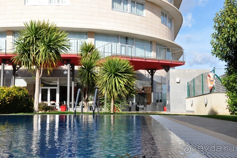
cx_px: 118
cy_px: 79
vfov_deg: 28.0
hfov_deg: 41.2
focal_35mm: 48
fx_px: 316
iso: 200
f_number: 10
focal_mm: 32
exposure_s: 1/320
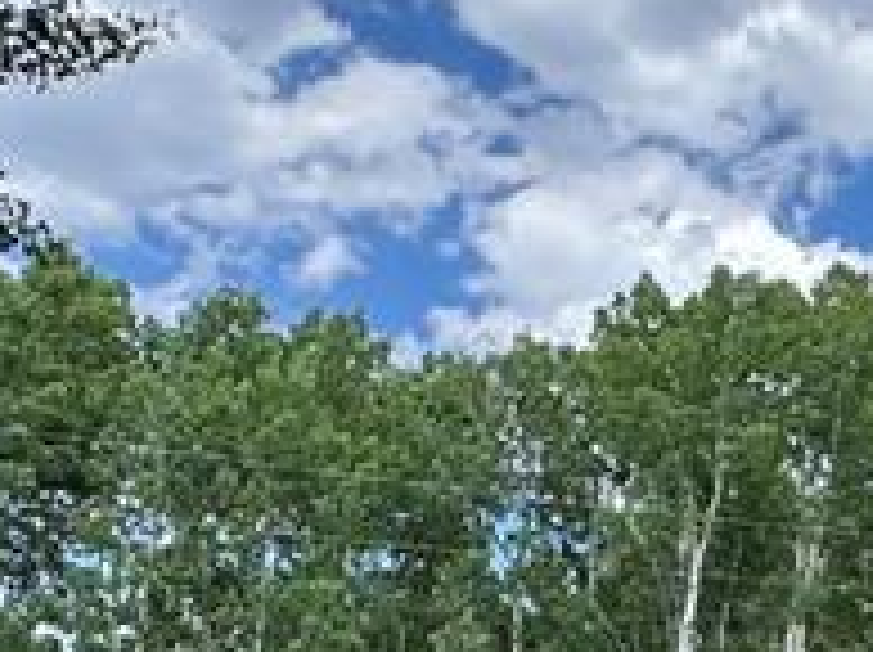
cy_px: 708
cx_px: 927
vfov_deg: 19.1
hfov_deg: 24.8
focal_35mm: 74
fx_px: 1864
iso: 40
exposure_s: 1/899
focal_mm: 2.22
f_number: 2.2
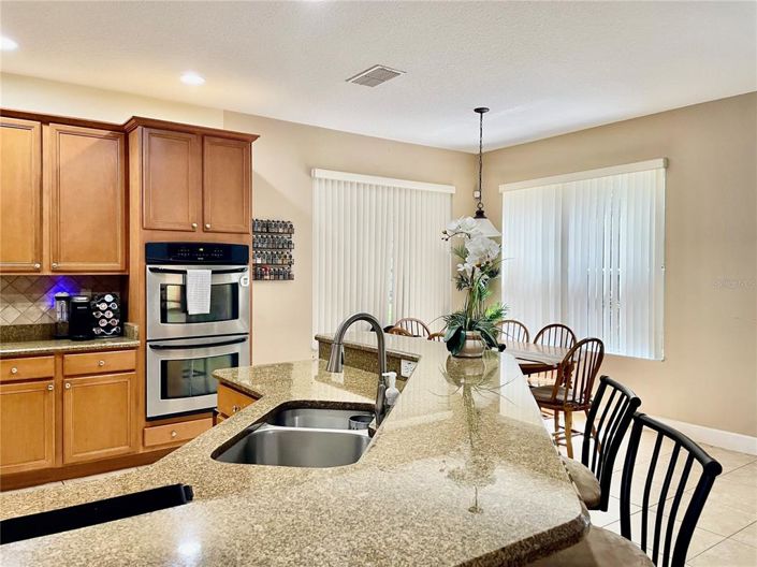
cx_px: 378
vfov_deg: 53.0
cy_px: 284
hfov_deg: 67.3
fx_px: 568
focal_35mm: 26
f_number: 1.6
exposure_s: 1/60
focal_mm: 4.2
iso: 80
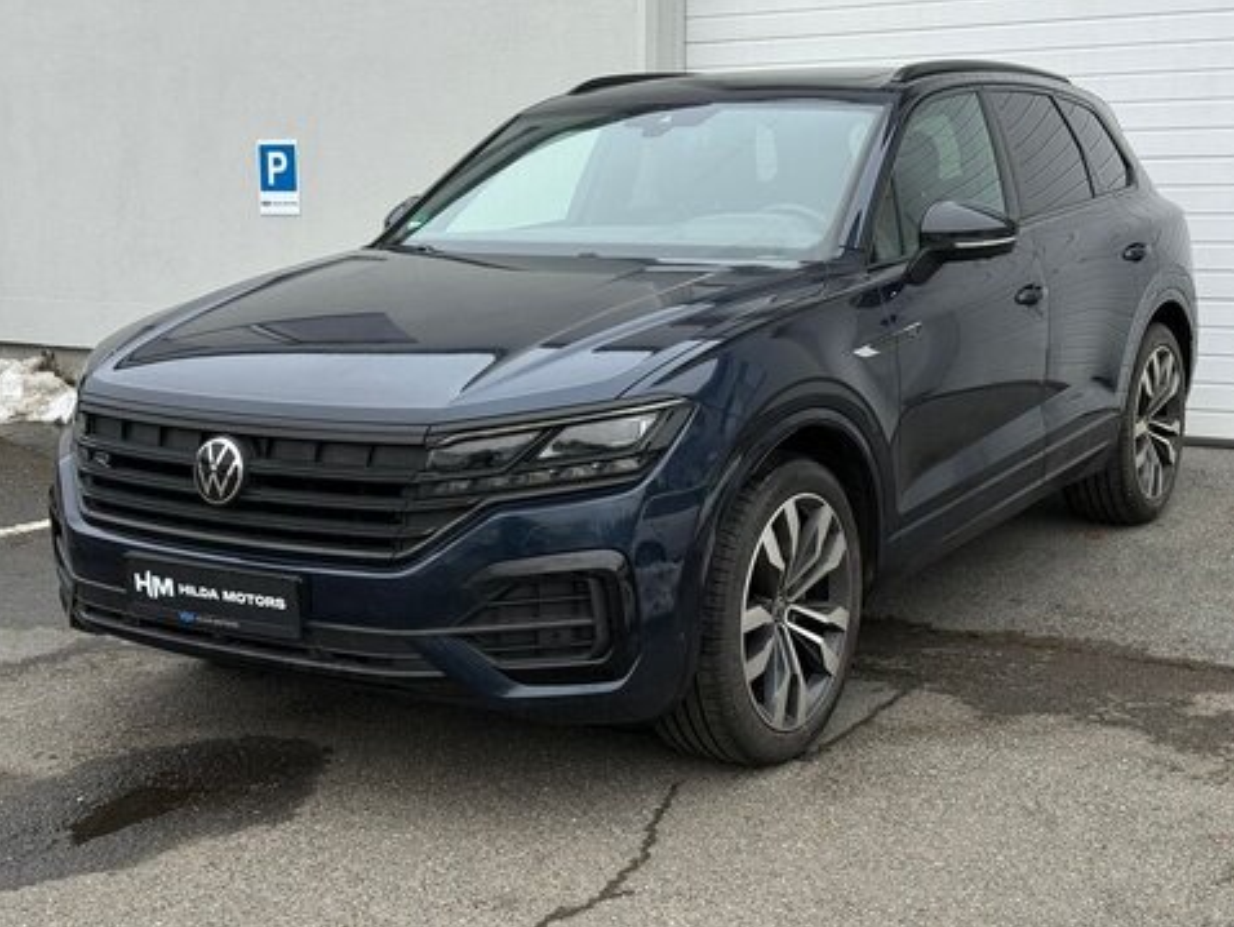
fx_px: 1748
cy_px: 465
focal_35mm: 49
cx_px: 622
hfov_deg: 38.9
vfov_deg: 29.7
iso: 125
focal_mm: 6.76
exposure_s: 1/102
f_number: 1.78
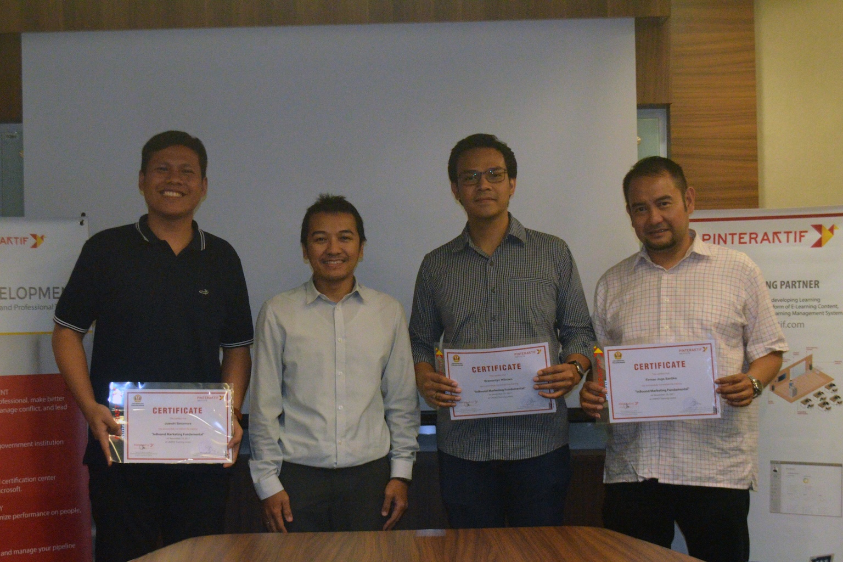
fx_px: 1054
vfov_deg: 29.9
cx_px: 422
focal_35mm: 45
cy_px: 281
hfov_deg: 43.6
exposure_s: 1/60
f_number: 4.5
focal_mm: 30
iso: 3200
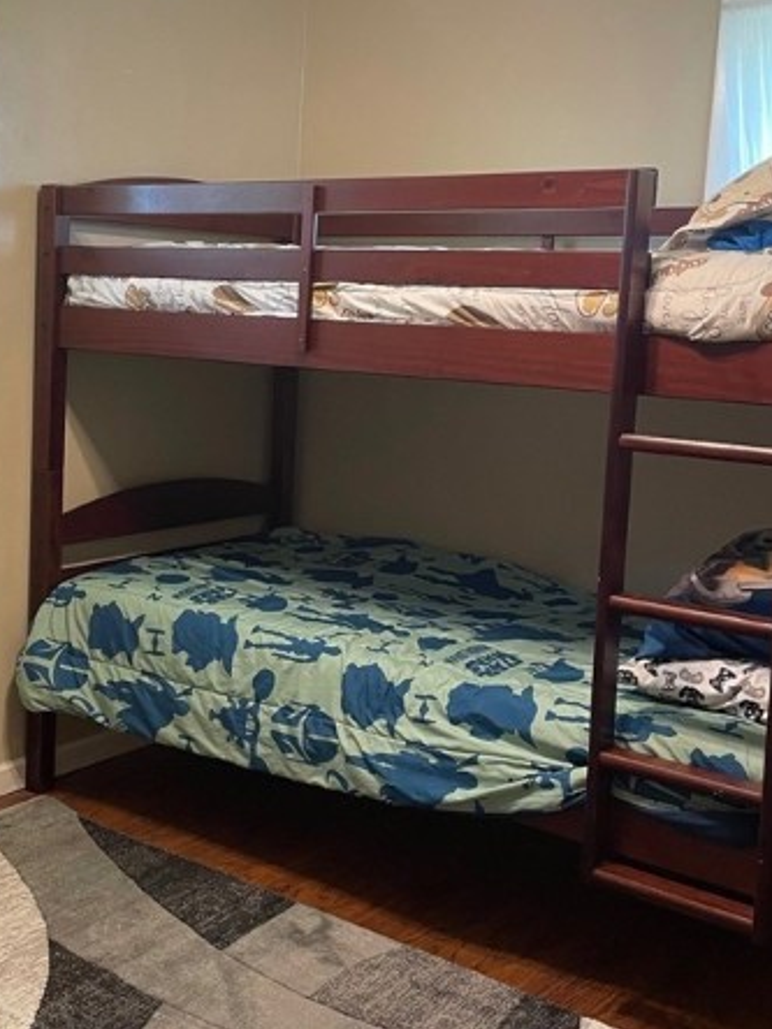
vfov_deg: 42.0
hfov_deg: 31.8
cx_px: 225
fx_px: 1338
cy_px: 438
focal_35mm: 45
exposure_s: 1/60
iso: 125
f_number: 1.6
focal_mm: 4.2
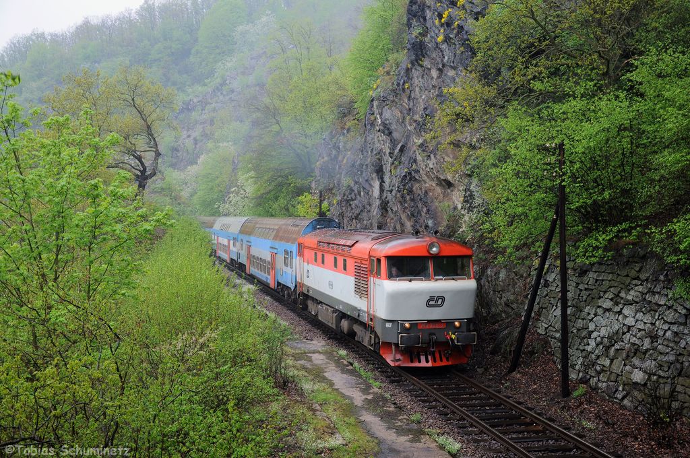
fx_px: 804
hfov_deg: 46.5
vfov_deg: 31.8
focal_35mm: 42
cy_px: 229
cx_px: 345
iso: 400
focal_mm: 28
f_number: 5.6
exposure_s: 1/400
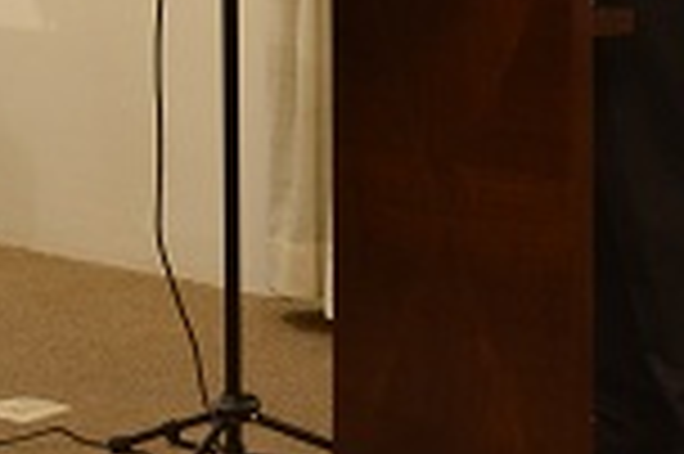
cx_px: -230
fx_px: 2999
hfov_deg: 12.6
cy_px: -223
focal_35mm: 158
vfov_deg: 8.5
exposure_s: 1/60
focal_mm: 32
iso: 1100
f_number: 4.8
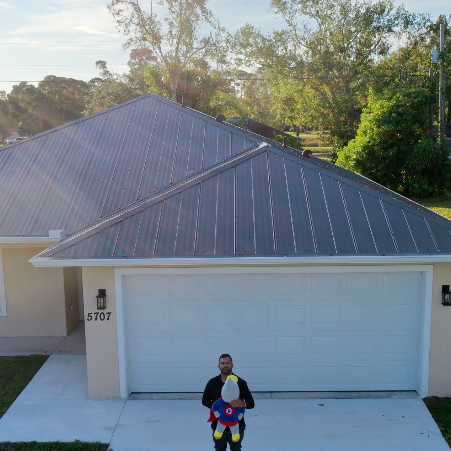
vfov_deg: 35.3
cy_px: 261
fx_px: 708
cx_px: 241
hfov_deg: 35.3
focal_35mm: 48
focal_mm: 10.26
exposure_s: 1/200
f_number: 5
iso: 100
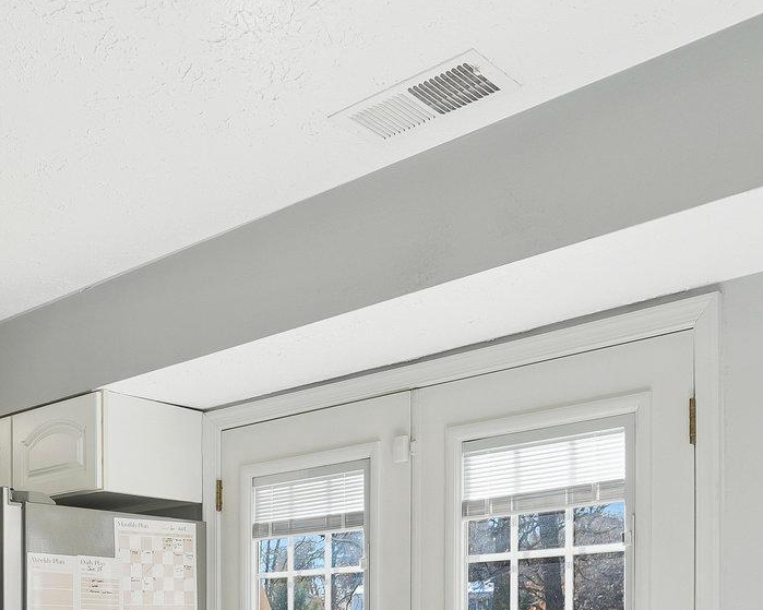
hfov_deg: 39.7
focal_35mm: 45
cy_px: 672
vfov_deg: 29.8
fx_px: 1025
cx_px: 191
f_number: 2.5
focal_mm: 11
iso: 100
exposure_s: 1/320
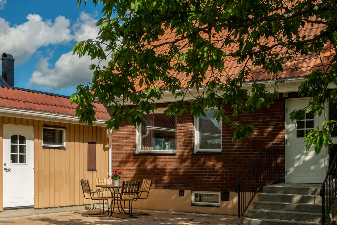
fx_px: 506
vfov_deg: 24.9
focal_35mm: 54
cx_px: 168
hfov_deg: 36.9
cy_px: 161
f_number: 5.6
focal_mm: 34
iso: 100
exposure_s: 1/500
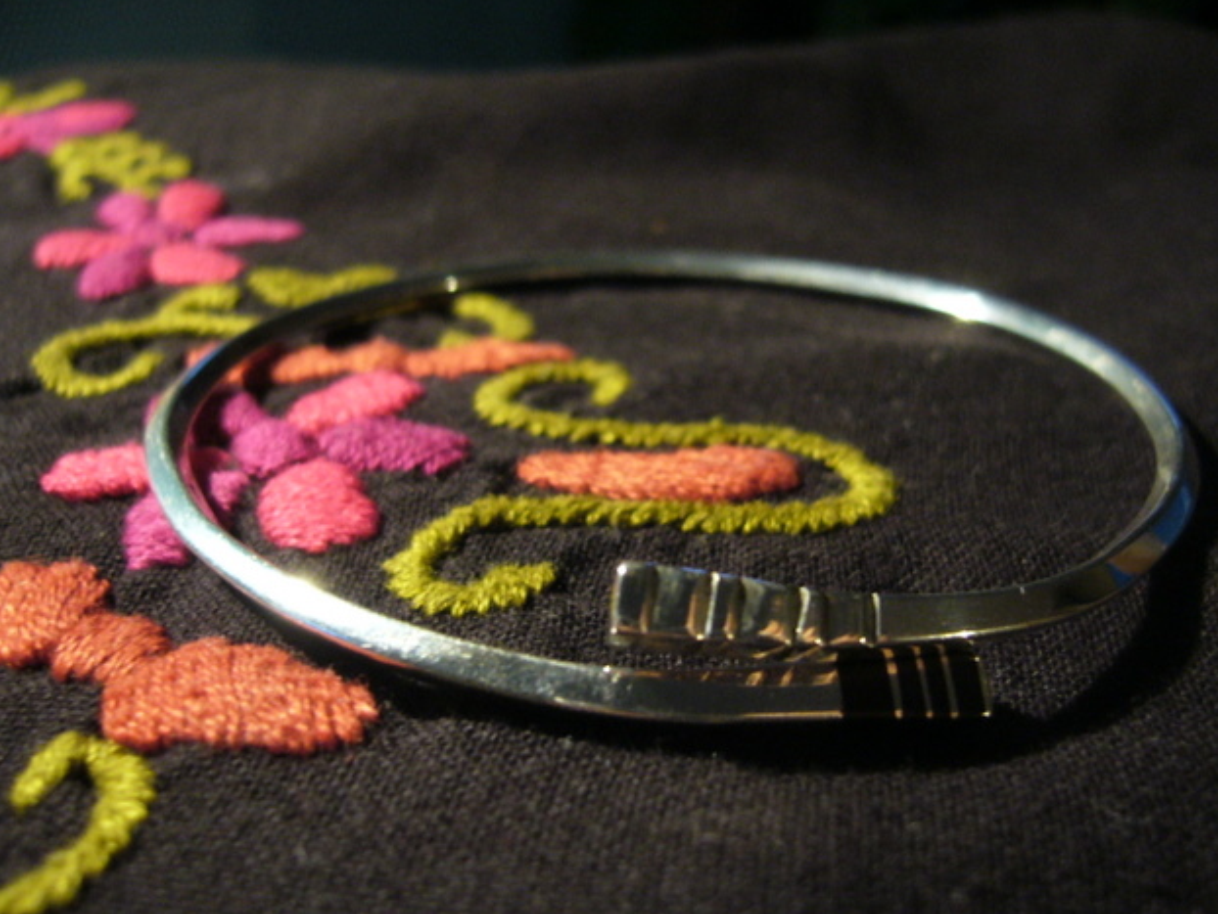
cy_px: 462
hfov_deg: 51.3
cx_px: 619
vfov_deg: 39.7
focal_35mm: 36
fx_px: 1267
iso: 200
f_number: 2.8
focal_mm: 5.8
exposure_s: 1/8
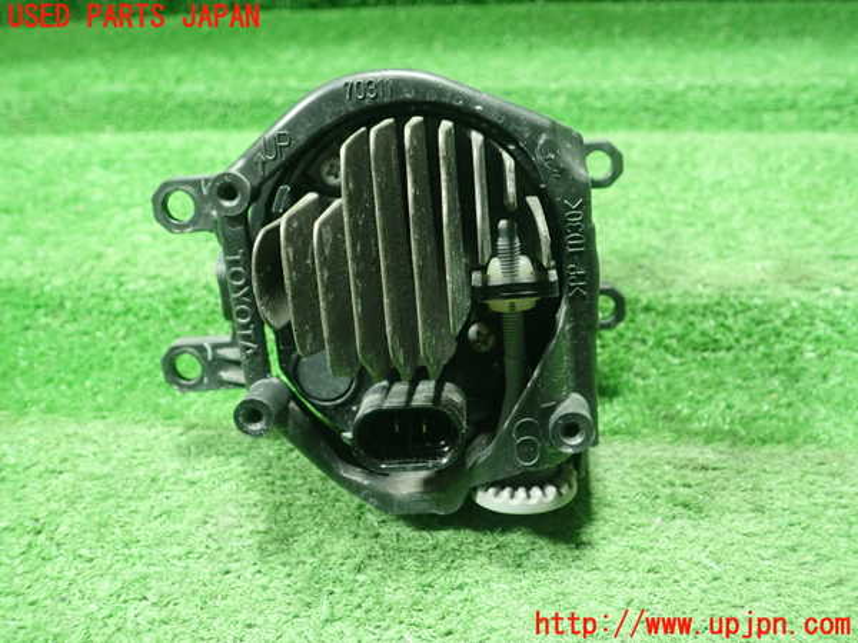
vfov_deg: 46.8
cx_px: 429
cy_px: 322
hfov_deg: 60.0
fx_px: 744
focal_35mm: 30
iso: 800
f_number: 2.3
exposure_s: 1/80
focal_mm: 5.5
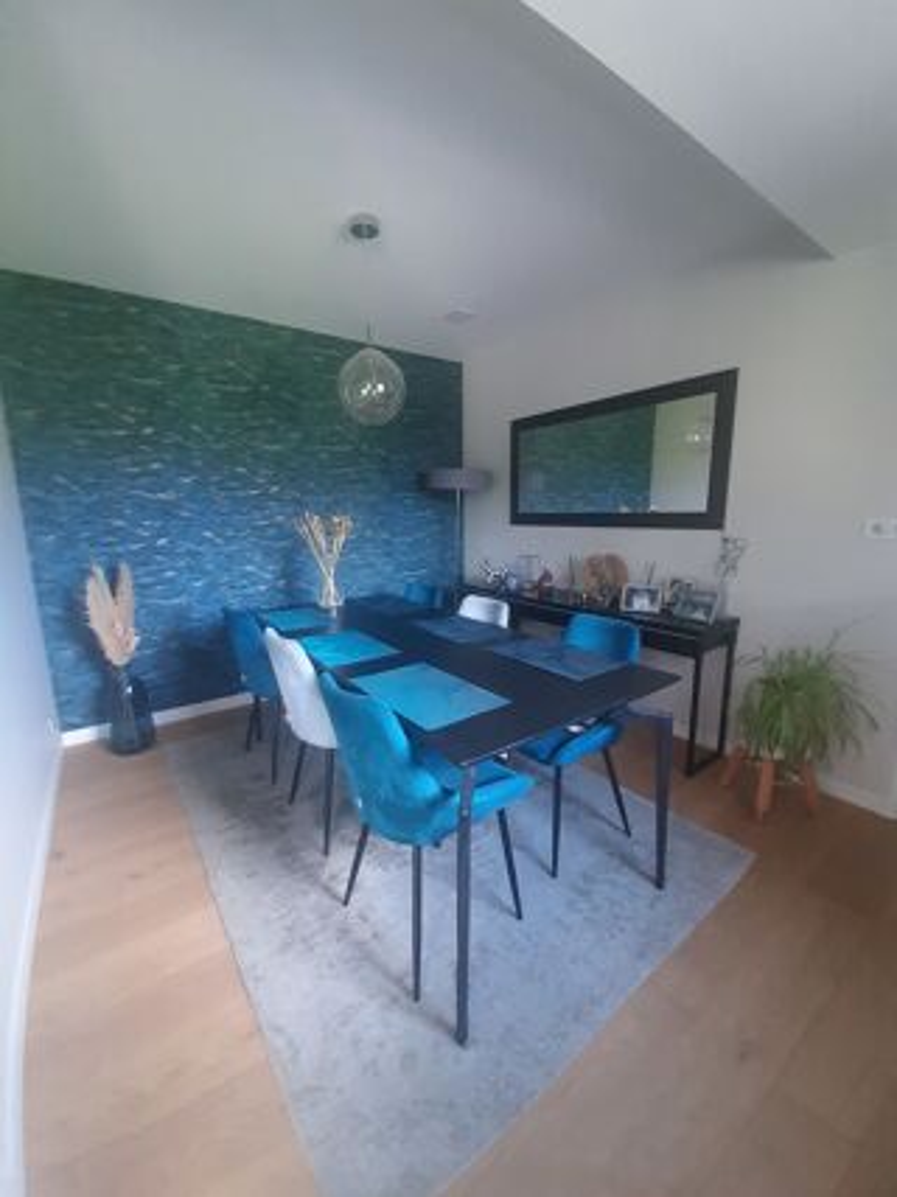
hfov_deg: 89.9
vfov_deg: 106.2
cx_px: 448
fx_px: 449
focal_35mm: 13
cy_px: 598
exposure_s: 1/25
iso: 250
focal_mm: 1.42
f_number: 2.2
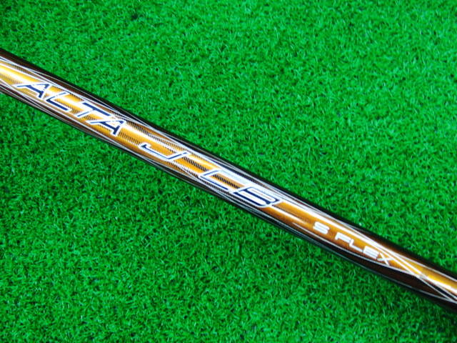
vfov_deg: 38.7
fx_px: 488
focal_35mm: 37
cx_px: 228
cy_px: 172
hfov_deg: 50.1
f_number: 3.6
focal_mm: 6.42
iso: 400
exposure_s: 1/30
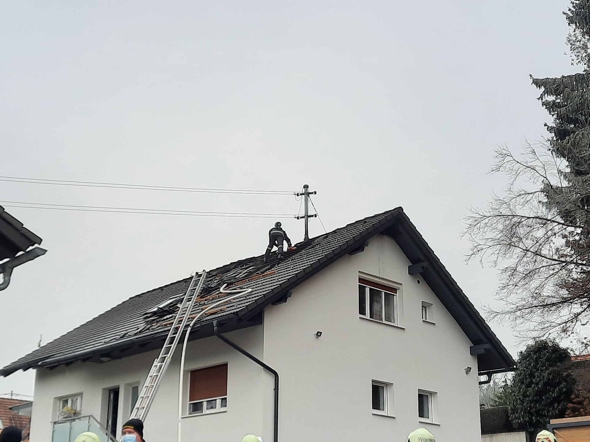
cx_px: 235
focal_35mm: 52
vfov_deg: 27.9
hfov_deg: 36.7
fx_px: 886
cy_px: 296
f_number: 2
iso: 32
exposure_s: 1/166
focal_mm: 4.6
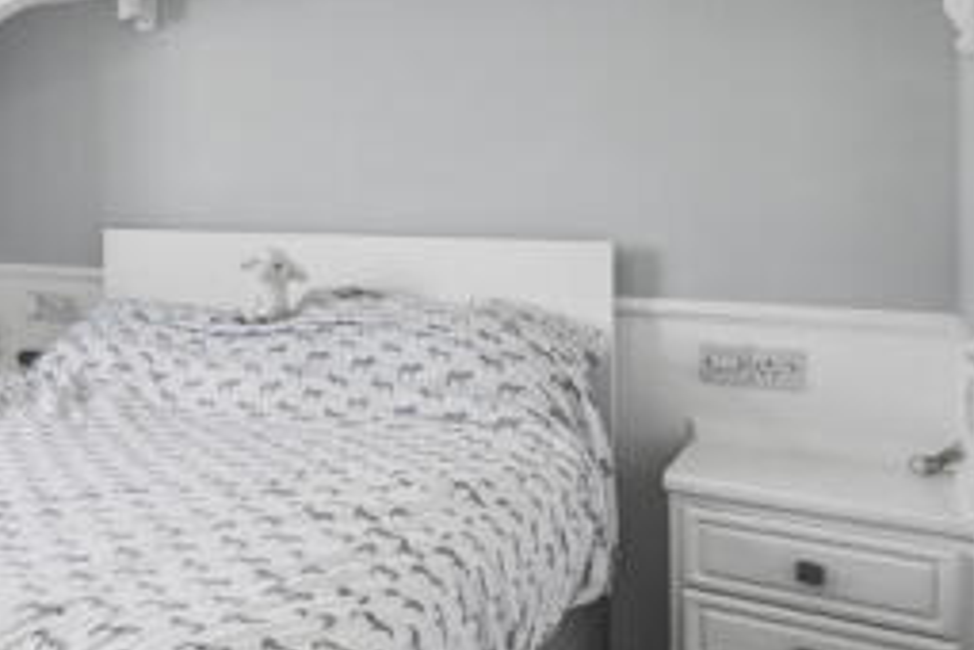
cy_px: 182
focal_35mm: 36
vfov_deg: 36.2
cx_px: -36
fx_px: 974
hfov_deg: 43.9
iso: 100
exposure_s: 1/125
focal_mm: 14
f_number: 2.8
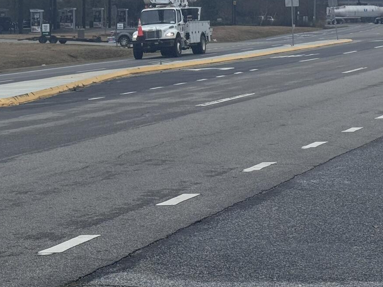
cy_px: -12
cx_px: 196
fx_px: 1239
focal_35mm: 112
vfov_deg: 13.0
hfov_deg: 17.6
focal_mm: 6.76
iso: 64
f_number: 1.78
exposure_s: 1/1724
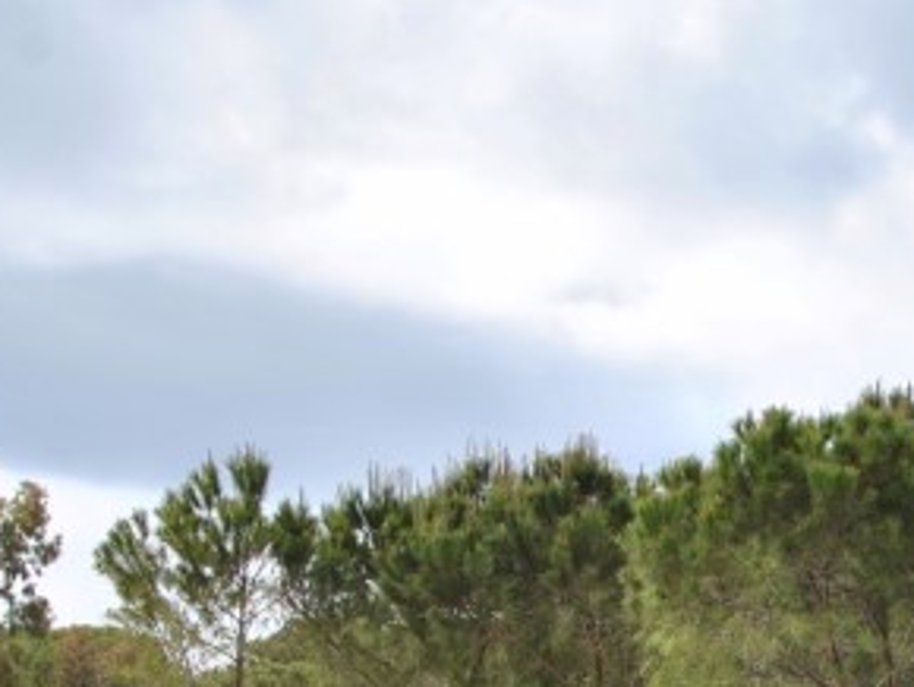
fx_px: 3620
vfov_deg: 10.4
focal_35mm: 137
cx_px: 1256
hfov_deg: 13.7
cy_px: 1053
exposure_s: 1/200
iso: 100
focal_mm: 24
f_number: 9
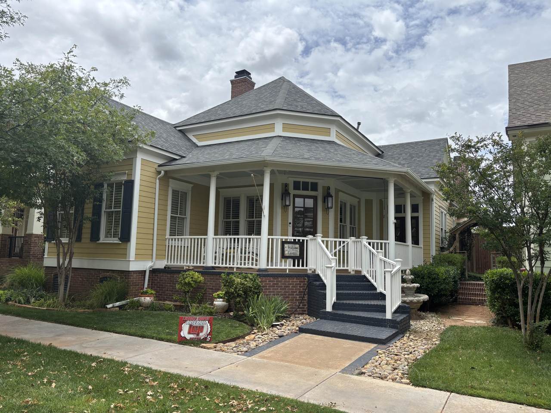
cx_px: 276
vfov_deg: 53.1
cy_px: 206
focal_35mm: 26
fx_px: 414
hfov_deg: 67.3
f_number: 1.6
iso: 50
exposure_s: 1/4854
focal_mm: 5.96
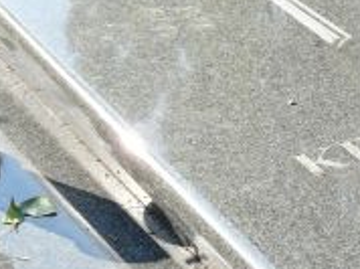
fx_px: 1309
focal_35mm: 126
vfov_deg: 11.6
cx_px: 445
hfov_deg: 15.1
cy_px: 267
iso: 100
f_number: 4
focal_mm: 7.4
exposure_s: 1/200
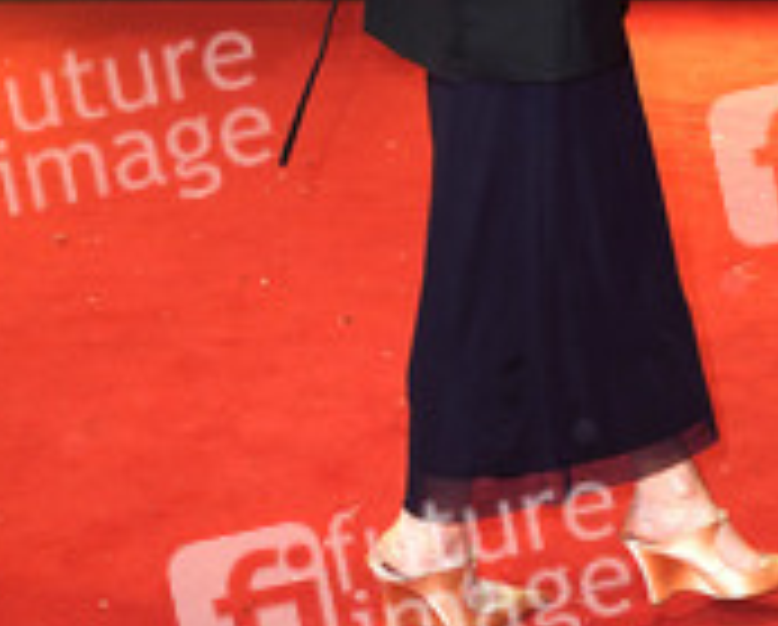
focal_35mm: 80
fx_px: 1845
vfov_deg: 18.4
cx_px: 531
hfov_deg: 23.7
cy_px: -86
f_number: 5.6
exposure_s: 1/160
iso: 640
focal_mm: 37
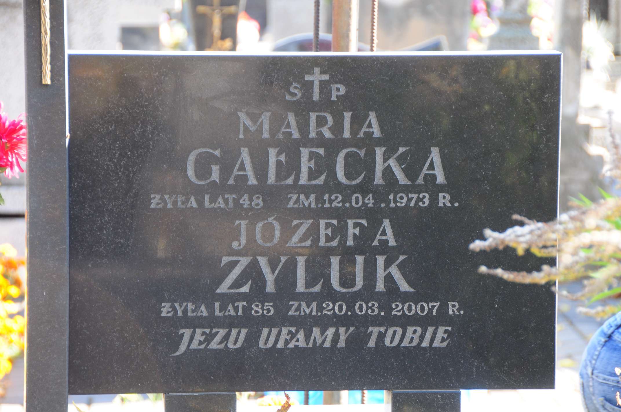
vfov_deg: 8.2
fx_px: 2894
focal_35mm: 168
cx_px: 310
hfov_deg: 12.2
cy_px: 206
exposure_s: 1/60
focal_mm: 112
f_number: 7.1
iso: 320
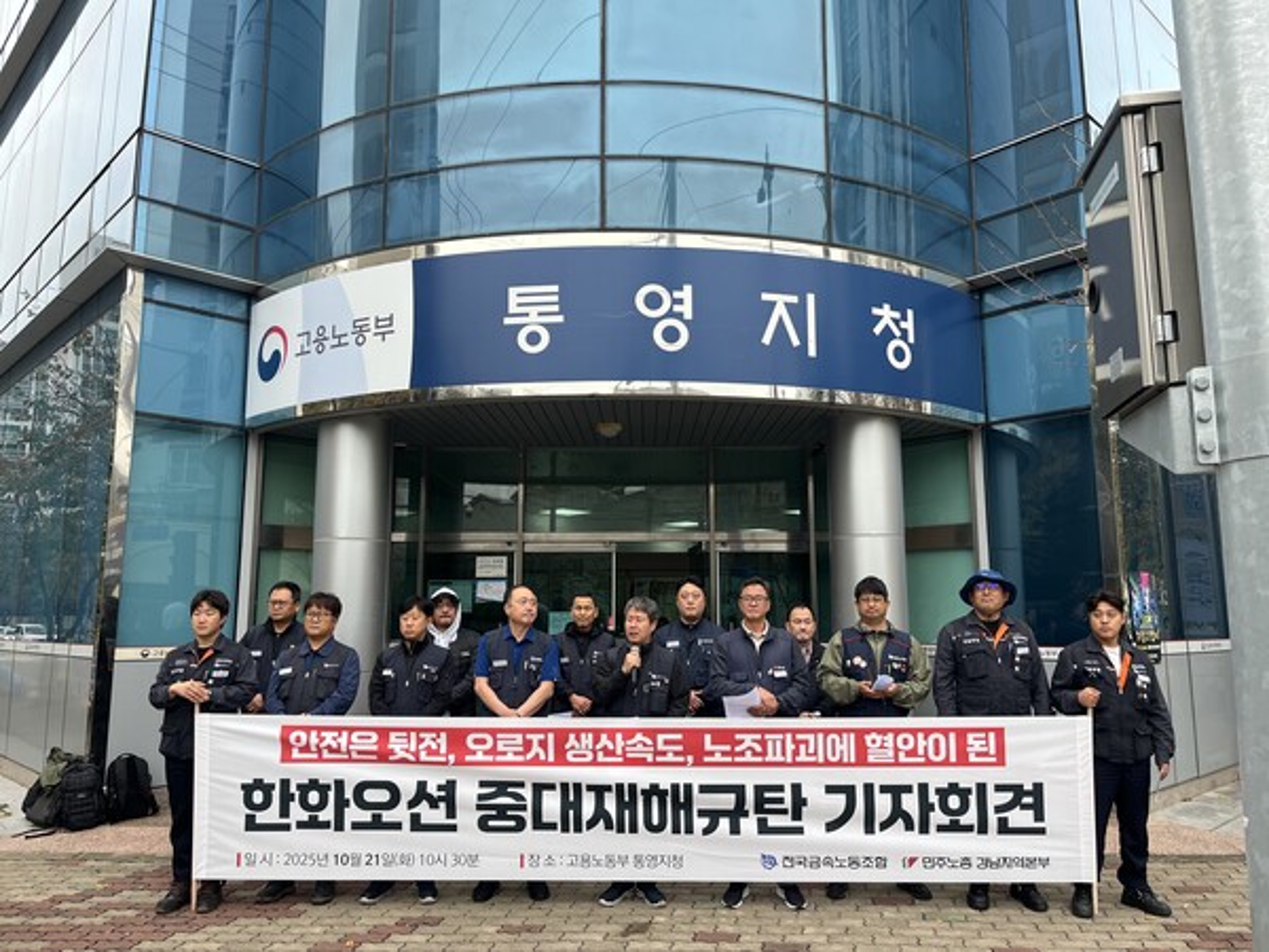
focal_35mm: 26
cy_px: 476
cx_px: 634
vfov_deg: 53.1
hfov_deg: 67.3
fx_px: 953
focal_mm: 5.1
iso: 50
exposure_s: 1/449
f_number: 1.6
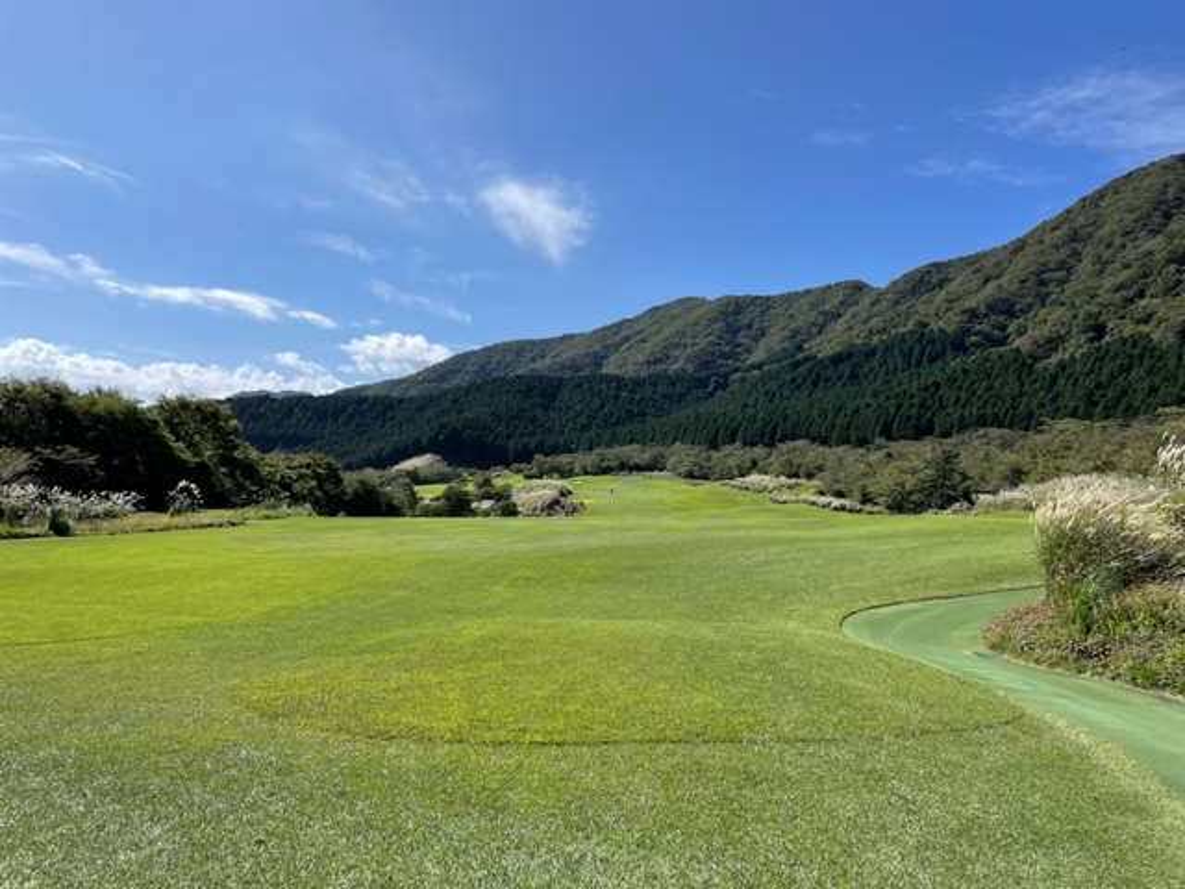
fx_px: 890
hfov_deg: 67.3
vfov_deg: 53.1
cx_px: 592
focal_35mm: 26
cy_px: 444
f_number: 1.6
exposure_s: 1/4651
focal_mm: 4.2
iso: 32
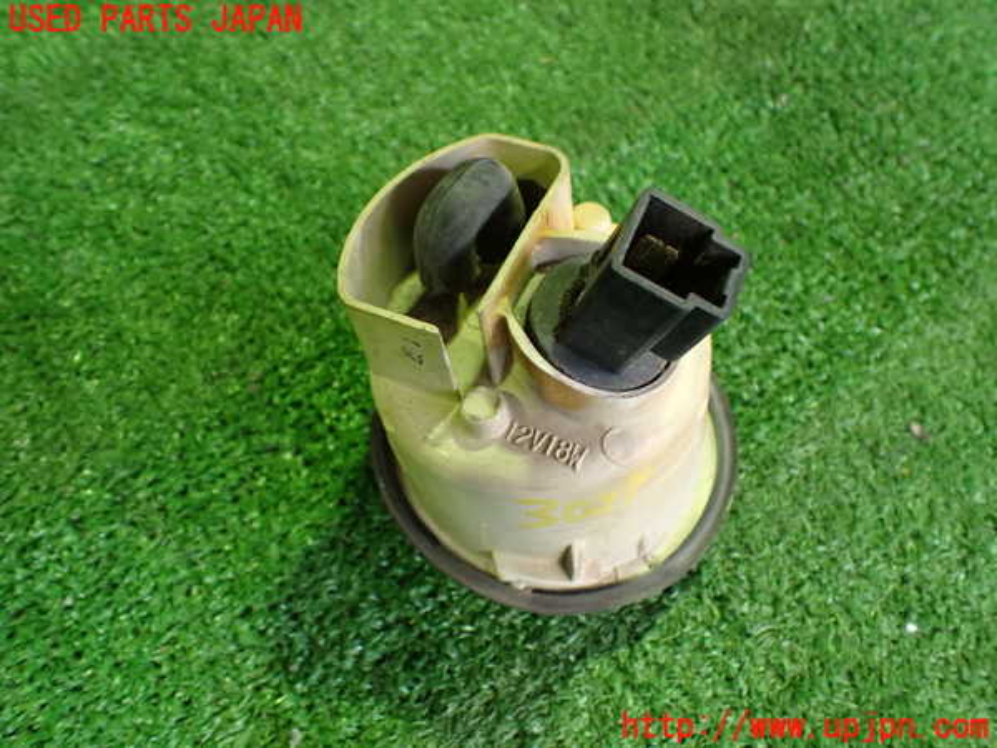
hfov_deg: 60.0
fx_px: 864
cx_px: 498
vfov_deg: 46.8
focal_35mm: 30
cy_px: 374
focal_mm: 5.4
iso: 800
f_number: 2.3
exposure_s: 1/60
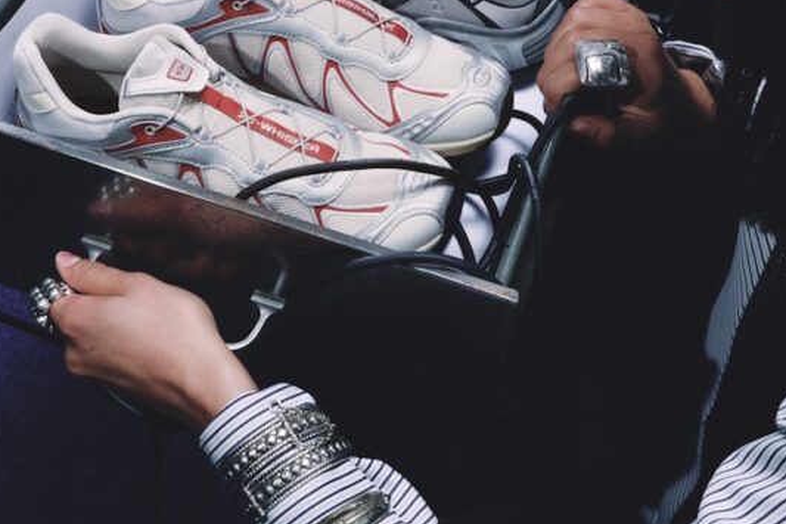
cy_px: 103
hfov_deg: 33.3
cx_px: 320
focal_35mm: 60
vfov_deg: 22.3
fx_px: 1310
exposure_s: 1/125
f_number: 16
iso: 400
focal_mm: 37.6
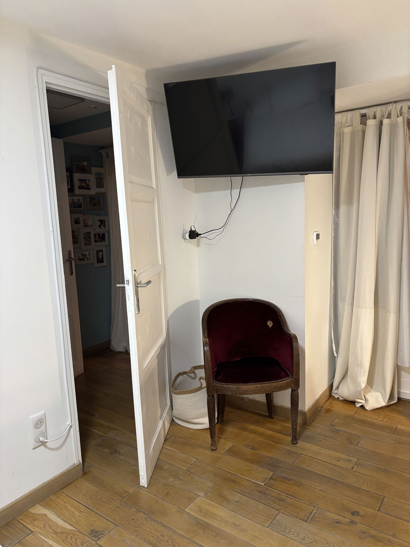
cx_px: 205
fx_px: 411
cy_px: 274
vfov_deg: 67.3
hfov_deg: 53.1
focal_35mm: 26
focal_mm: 5.96
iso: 200
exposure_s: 1/53
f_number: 1.6
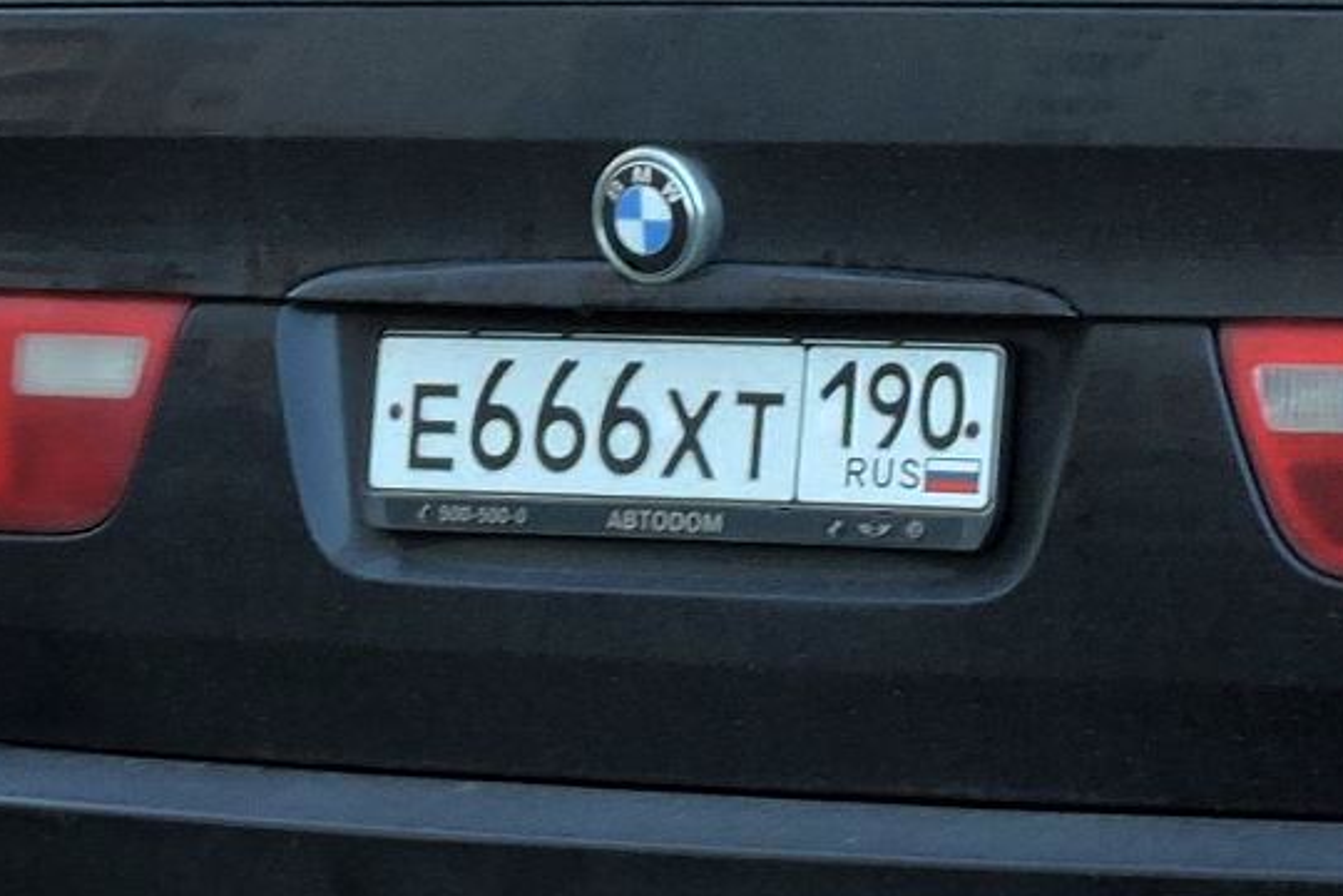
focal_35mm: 212
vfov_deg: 6.5
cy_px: 134
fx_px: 7908
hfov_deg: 9.6
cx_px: 1636
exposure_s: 1/100
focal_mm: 9.9
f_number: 4
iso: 100
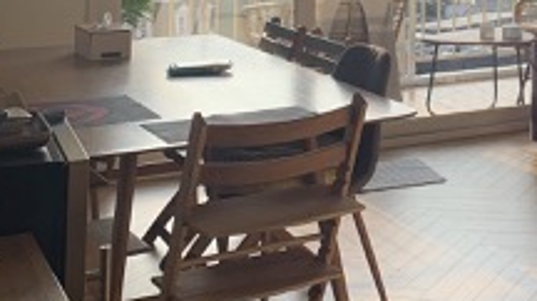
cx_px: 681
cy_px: -169
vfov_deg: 13.4
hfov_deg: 22.8
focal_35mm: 84
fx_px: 1195
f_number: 1.8
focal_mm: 4.25
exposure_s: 1/253
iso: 25
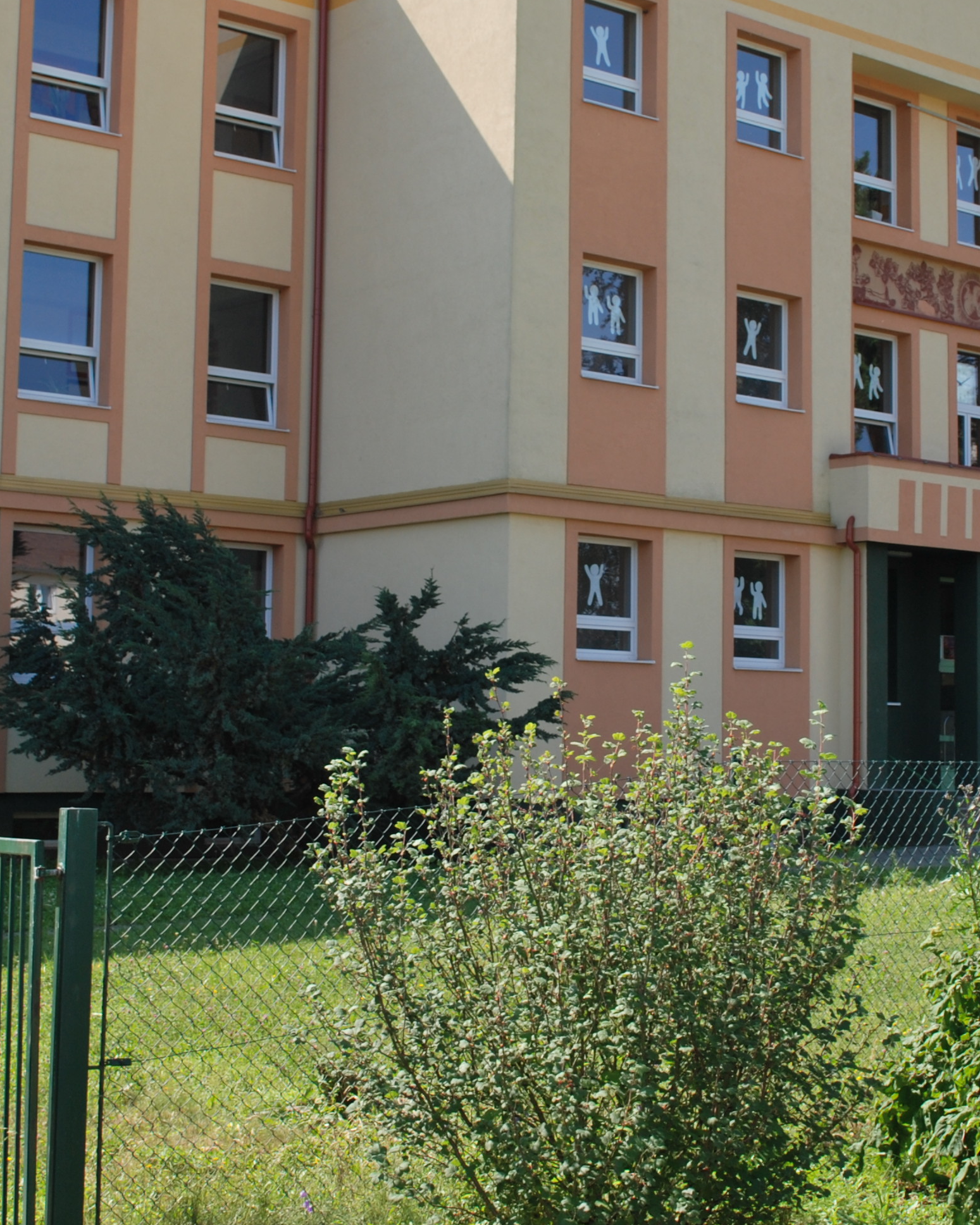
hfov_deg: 24.5
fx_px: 2248
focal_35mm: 62
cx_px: 595
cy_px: 548
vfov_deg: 30.5
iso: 100
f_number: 7.1
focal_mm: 22
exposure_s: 1/200
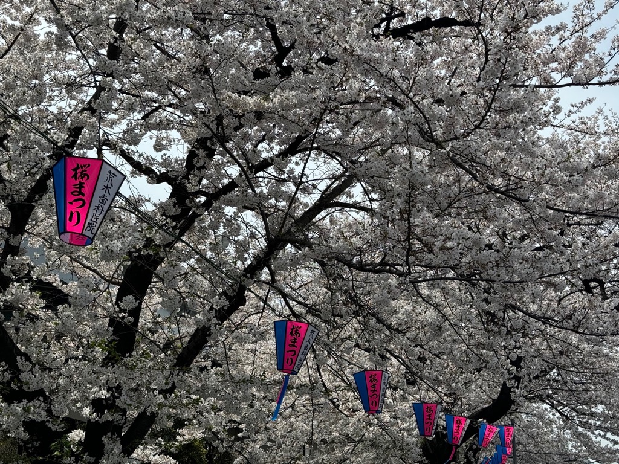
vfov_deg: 30.3
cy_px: 232
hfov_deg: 39.7
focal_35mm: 48
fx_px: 858
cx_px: 310
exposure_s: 1/5376
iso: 80
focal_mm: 6.76
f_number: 1.78
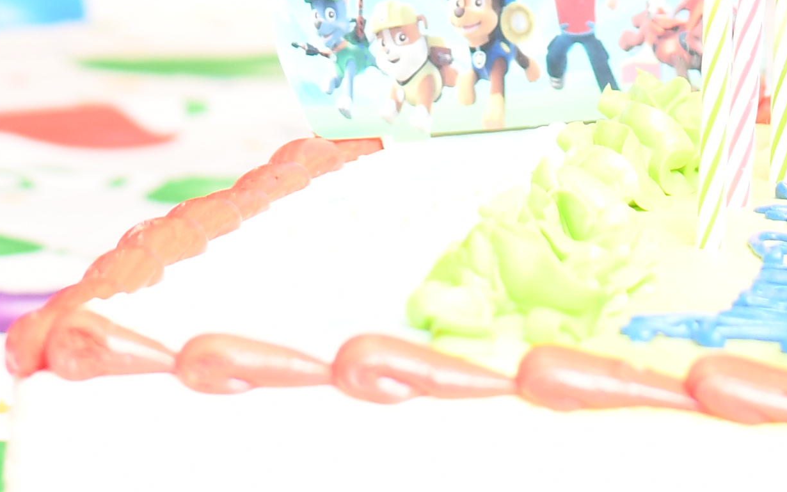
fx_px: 5146
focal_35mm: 240
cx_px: 533
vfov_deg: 5.3
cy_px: -650
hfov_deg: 8.7
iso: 320
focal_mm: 35
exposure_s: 1/60
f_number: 4
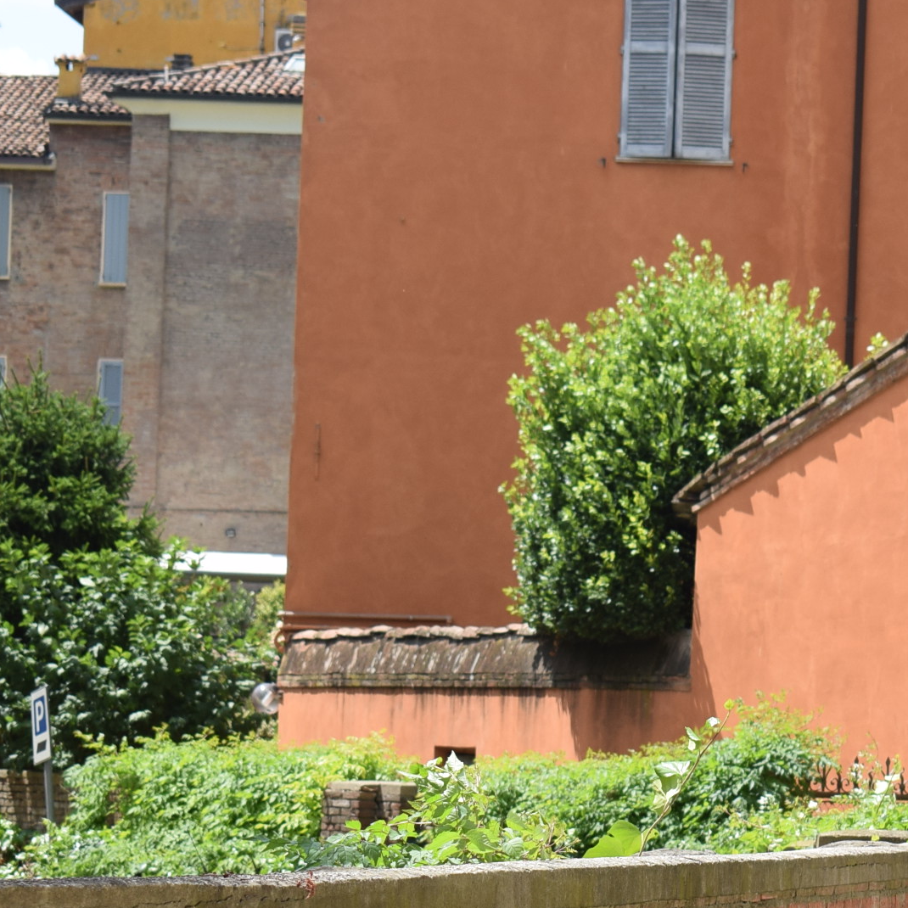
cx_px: 1143
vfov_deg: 8.9
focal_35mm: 196
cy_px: 709
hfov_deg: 8.8
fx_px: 5822
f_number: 9
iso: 200
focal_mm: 55
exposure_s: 1/320
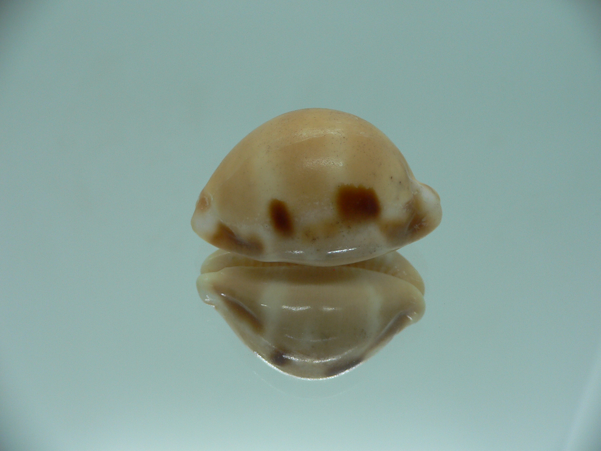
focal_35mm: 35
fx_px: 608
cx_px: 300
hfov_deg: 52.6
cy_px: 226
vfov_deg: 40.7
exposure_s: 1/60
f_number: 2.8
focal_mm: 4.6
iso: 80
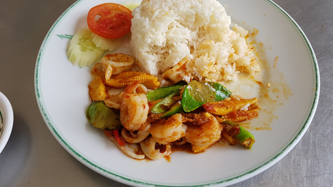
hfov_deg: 66.1
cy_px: 78
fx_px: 256
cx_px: 168
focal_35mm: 29
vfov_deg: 40.1
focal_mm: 4.2
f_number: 1.7
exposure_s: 1/100
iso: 50
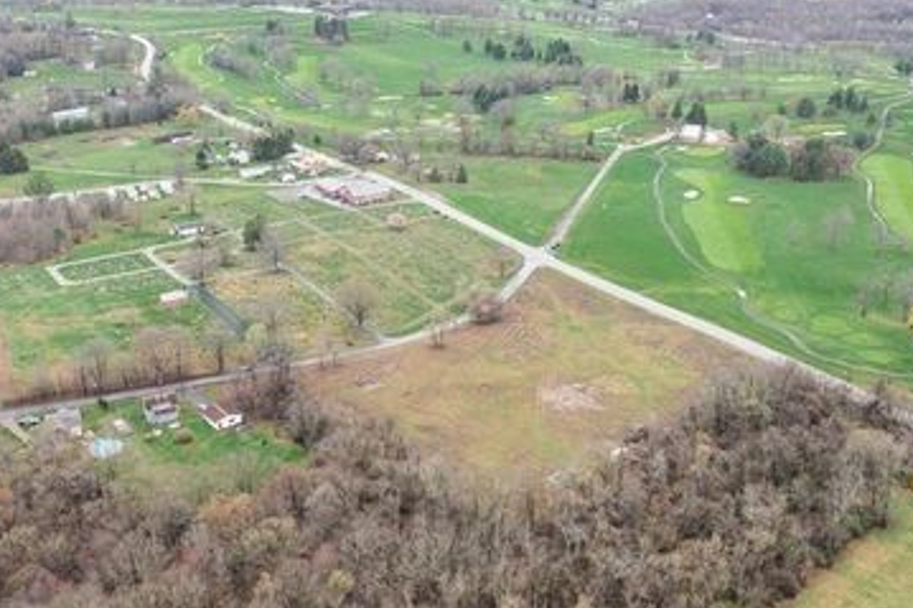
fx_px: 989
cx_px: 526
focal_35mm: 39
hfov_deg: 49.4
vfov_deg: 34.2
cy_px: 281
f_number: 3.5
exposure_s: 1/80
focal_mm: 10.26
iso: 100
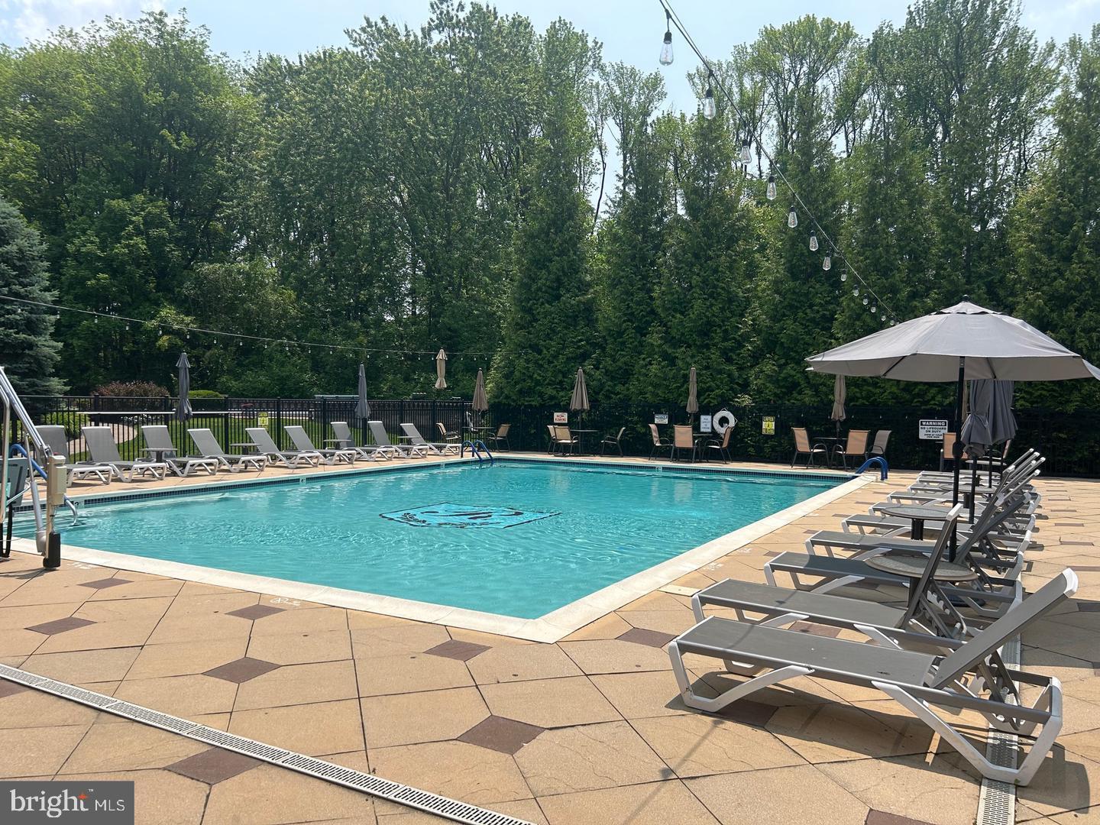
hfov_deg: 67.3
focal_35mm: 26
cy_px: 412
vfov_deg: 53.1
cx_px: 550
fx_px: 826
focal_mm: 5.7
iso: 50
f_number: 1.5
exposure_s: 1/4831
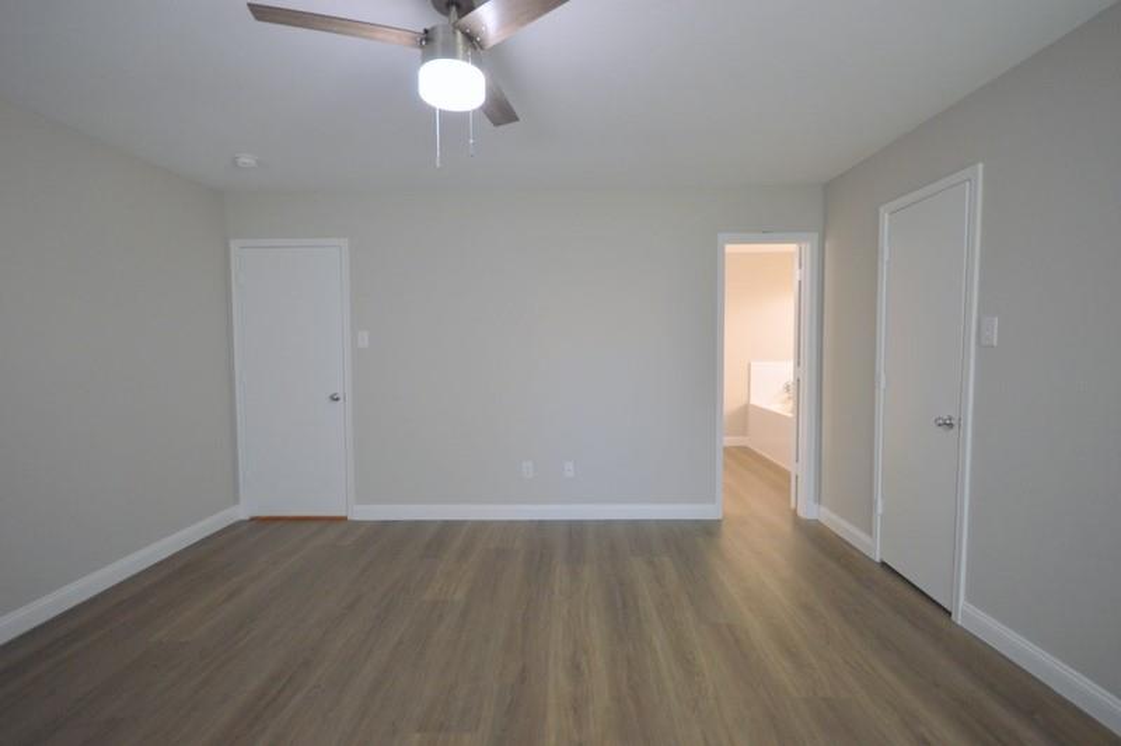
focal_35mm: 15
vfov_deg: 77.2
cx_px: 560
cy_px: 373
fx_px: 467
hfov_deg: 100.4
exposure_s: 1/60
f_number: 4
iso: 640
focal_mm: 10
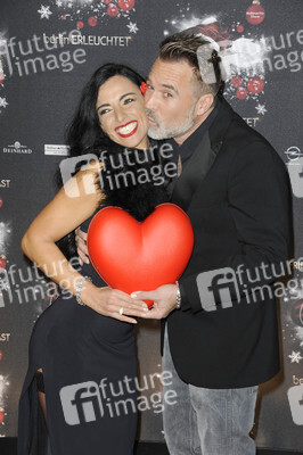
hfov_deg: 13.9
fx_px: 1239
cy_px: 228
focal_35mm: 98
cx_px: 152
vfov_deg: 20.8
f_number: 8
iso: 500
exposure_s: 1/250
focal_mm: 98
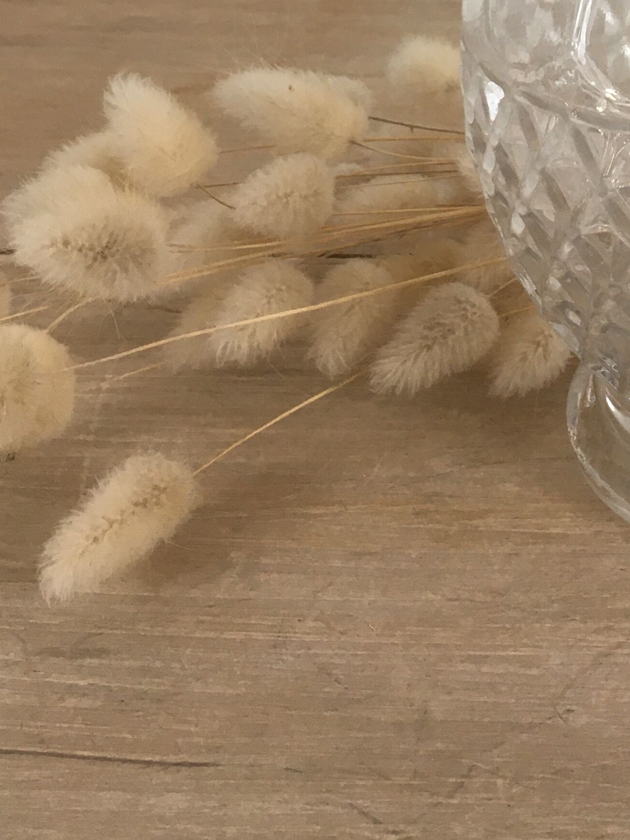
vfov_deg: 26.6
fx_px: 1626
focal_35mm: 67
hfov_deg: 21.0
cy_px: -90
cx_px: 668
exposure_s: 1/33
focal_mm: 4.15
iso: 80
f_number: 2.2
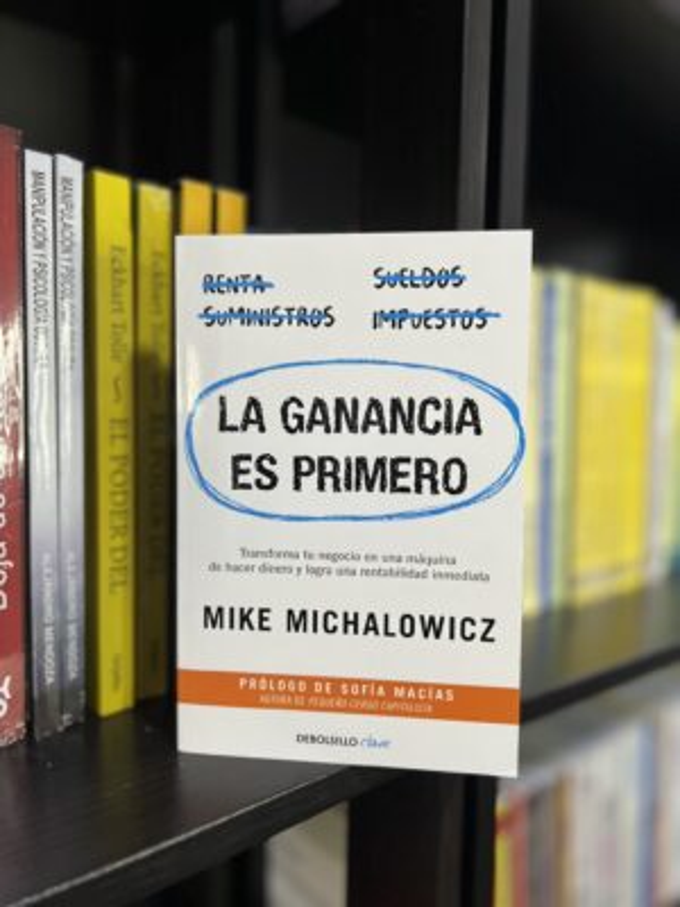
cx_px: 340
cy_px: 454
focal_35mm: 26
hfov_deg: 53.1
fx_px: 681
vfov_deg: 67.3
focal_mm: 5.7
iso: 125
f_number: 1.5
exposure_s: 1/60
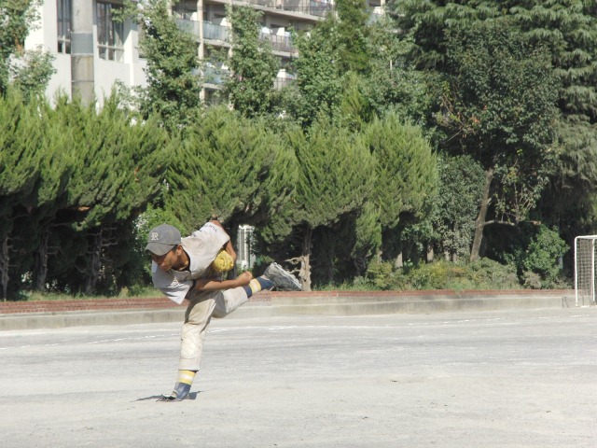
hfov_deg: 8.5
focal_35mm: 232
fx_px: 4001
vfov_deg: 6.4
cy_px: 224
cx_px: 298
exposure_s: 1/640
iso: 100
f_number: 4.4
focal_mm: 41
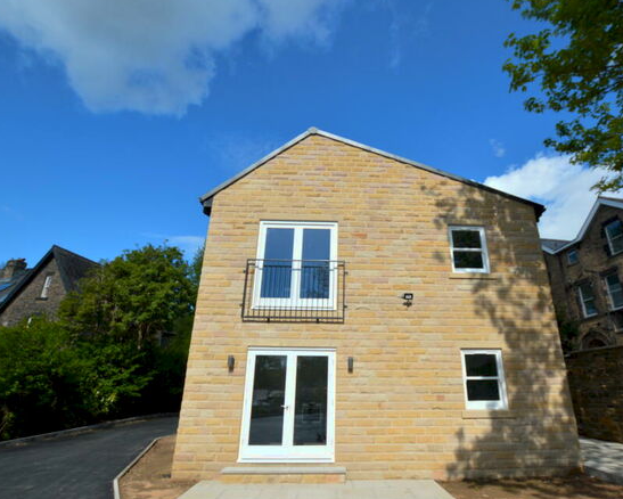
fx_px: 332
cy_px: 259
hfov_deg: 85.9
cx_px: 350
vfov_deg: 73.8
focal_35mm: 18
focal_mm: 10
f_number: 9
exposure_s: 1/320
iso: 100
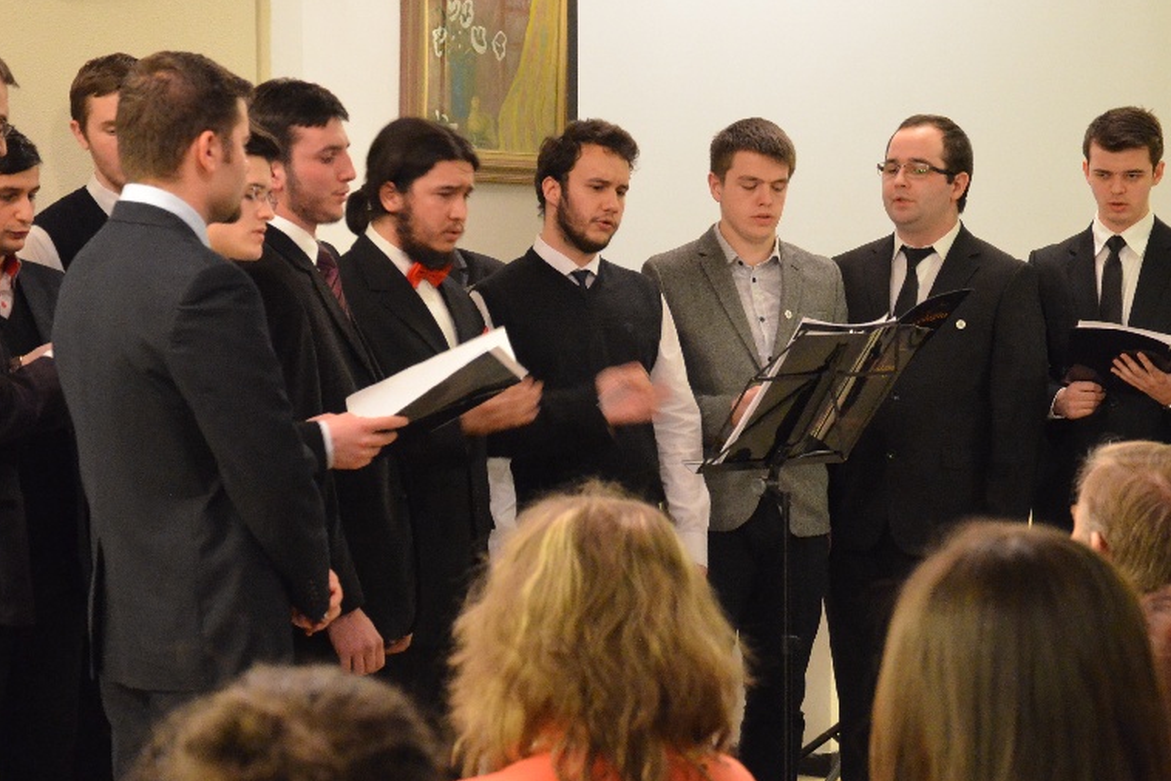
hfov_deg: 19.1
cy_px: 463
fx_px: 3475
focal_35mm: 107
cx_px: 641
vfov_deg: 12.8
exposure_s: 1/13
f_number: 4.8
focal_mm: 45
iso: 3200
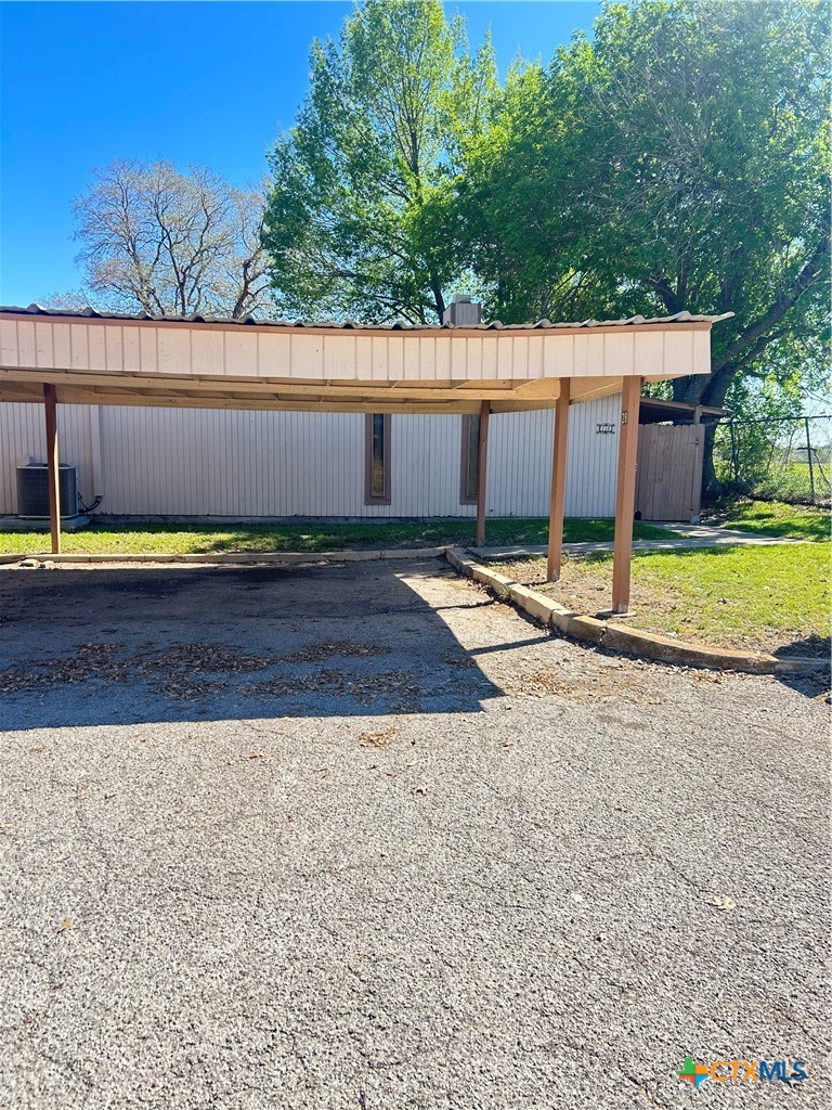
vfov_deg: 67.3
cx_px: 416
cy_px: 555
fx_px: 833
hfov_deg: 53.1
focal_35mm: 26
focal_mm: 5.7
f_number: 1.5
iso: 50
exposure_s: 1/1196
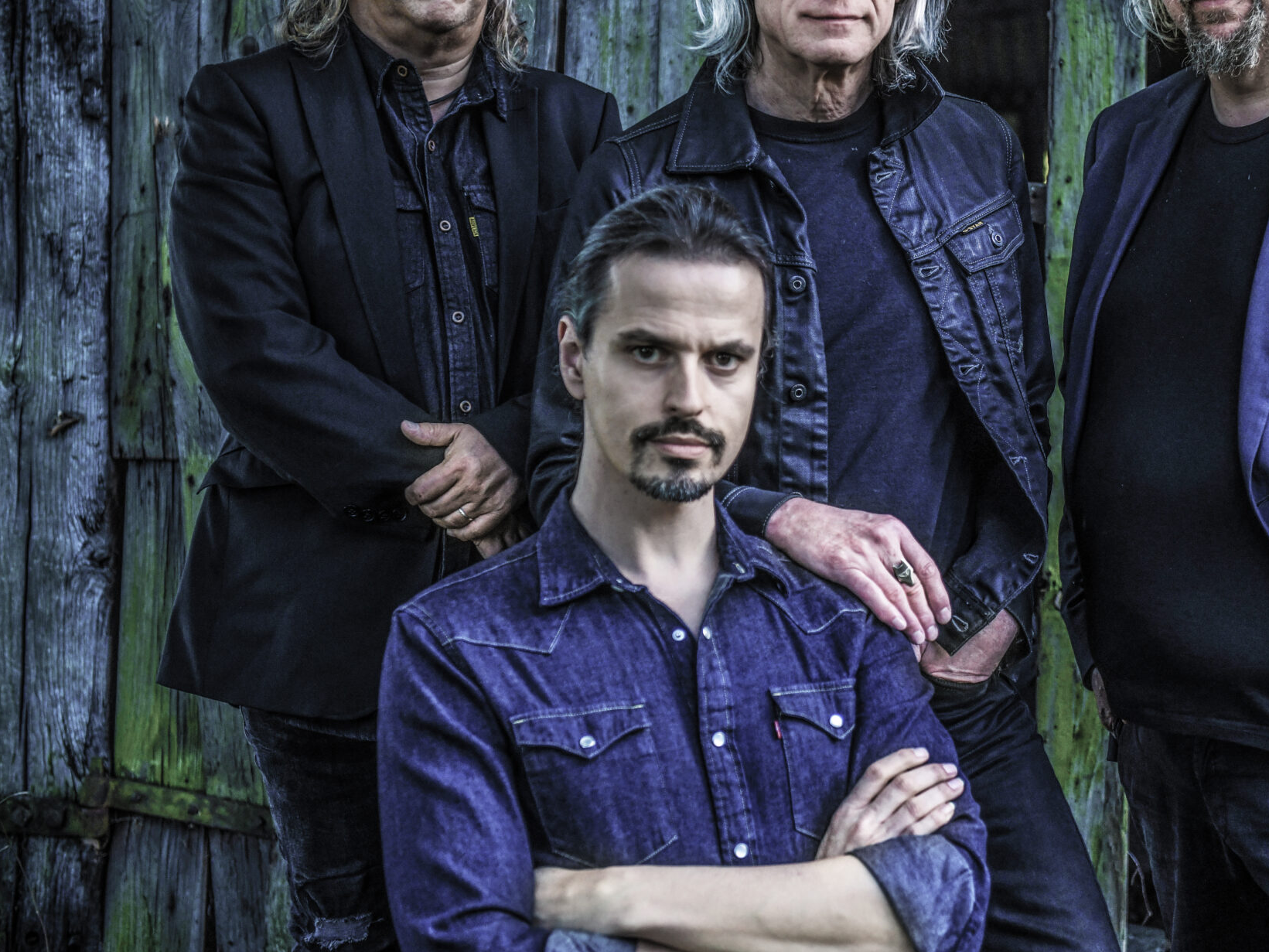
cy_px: 363
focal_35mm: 78
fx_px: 2860
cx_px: 901
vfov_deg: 18.9
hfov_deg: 24.8
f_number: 2.8
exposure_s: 1/640
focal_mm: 52
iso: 1250
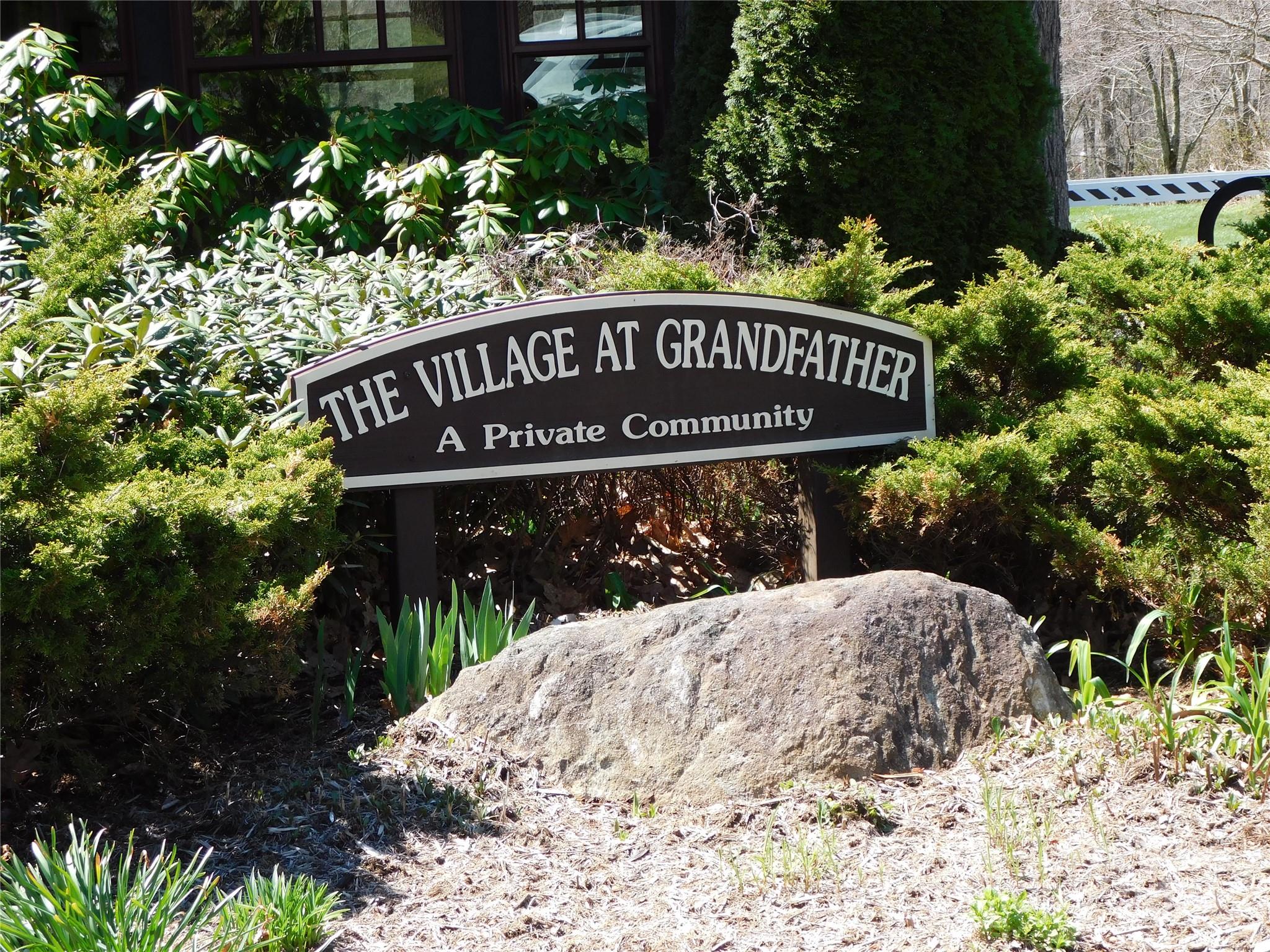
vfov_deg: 18.4
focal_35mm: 80
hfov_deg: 24.4
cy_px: 476
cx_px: 635
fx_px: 2935
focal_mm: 14.2
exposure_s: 1/200
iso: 125
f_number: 4.4
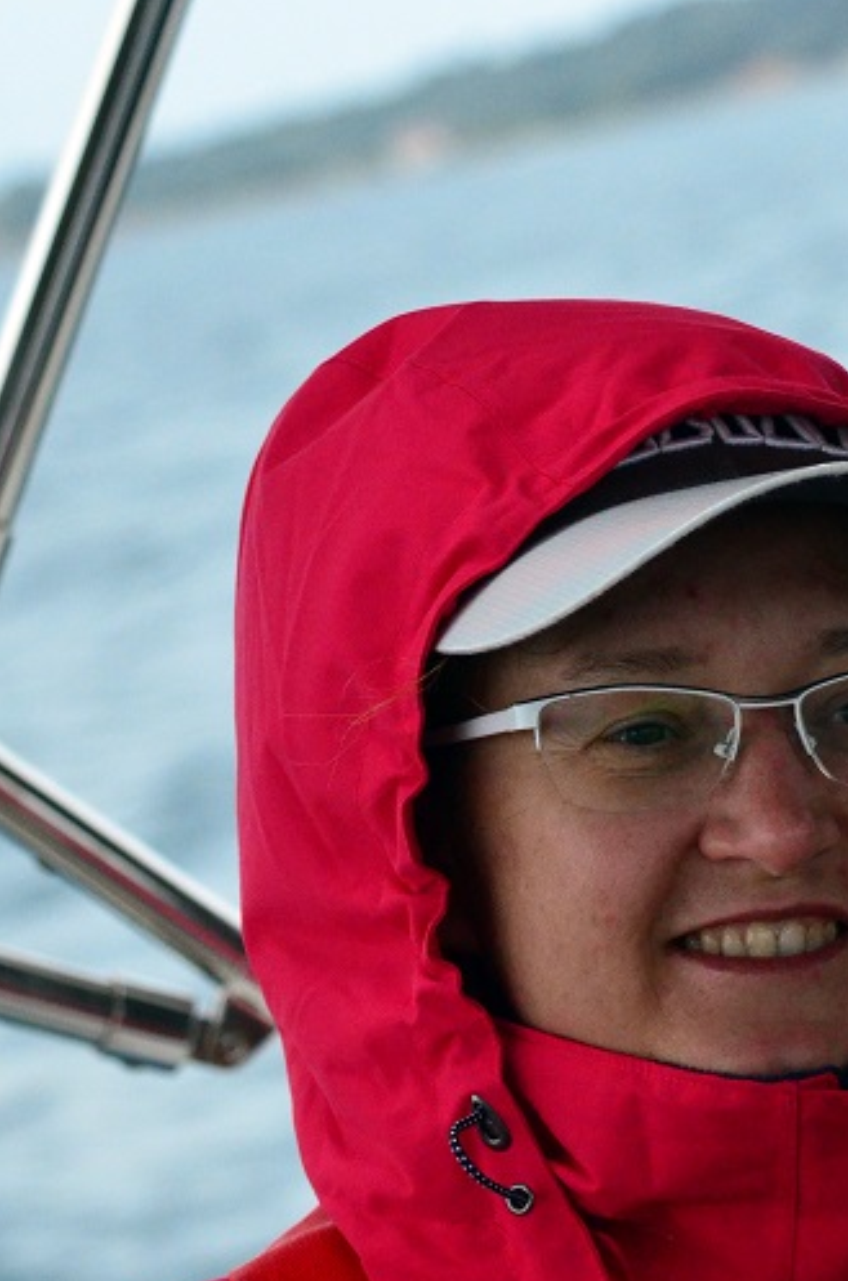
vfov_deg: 9.8
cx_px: 396
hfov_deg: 6.5
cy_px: 496
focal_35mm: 211
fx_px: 7491
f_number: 5.6
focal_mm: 70
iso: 2500
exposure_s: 1/8000
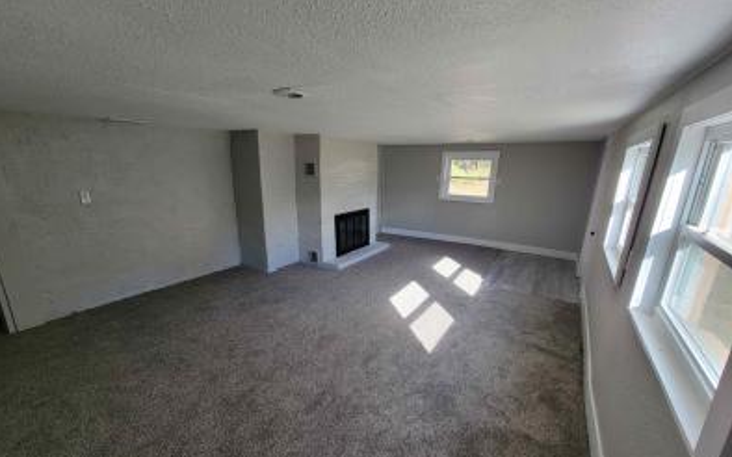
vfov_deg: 78.5
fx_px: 279
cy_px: 243
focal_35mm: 14
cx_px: 362
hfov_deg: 105.3
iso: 64
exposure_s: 1/120
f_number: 2.2
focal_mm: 2.2
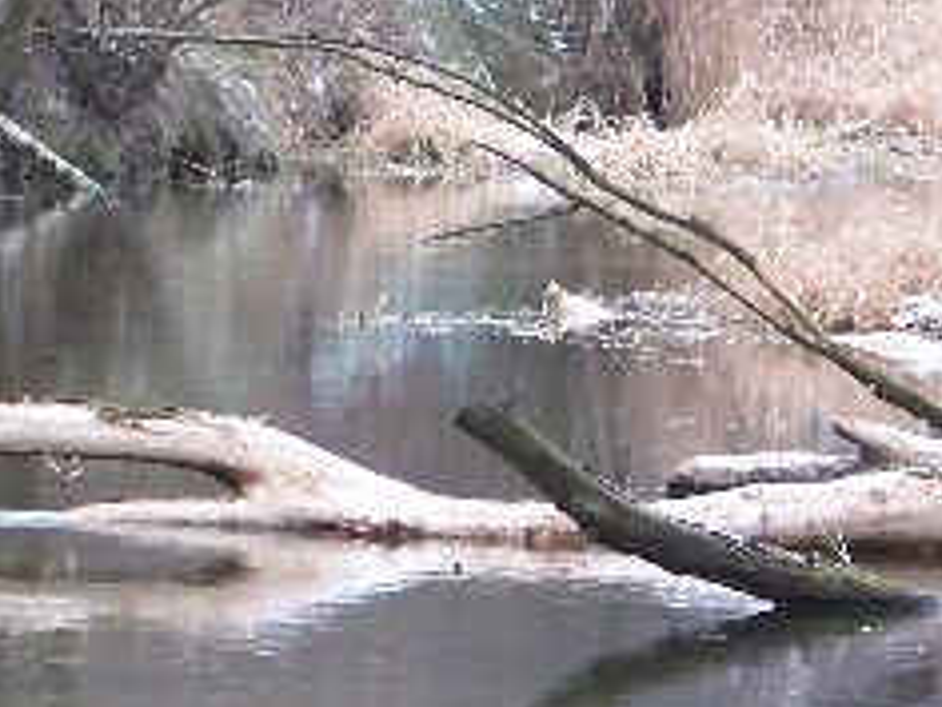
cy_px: 248
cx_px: 535
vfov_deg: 4.0
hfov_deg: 5.3
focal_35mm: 372
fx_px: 10123
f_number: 3.2
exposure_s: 1/40
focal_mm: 22.2
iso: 400
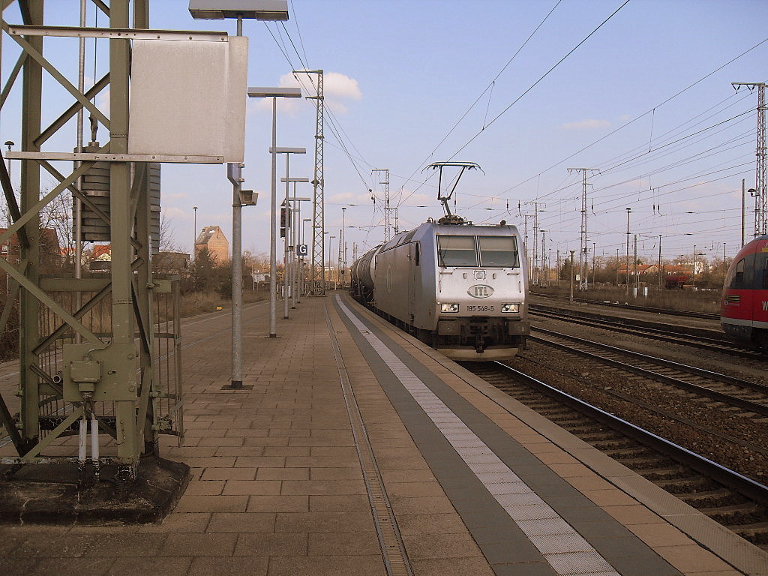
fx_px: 754
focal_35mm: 34
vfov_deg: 41.8
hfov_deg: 54.0
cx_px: 384
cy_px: 288
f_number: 7
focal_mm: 6.3
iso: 80
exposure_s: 1/125
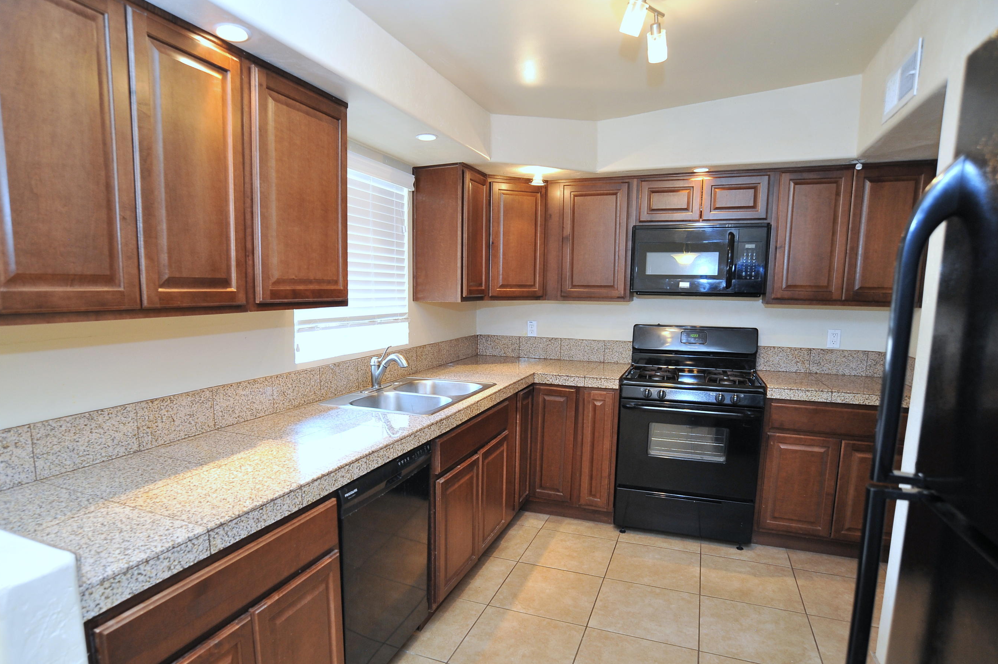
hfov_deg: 83.8
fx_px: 554
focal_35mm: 20
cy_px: 364
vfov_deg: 61.7
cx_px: 455
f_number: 6.3
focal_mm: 18
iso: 1000
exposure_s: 1/30
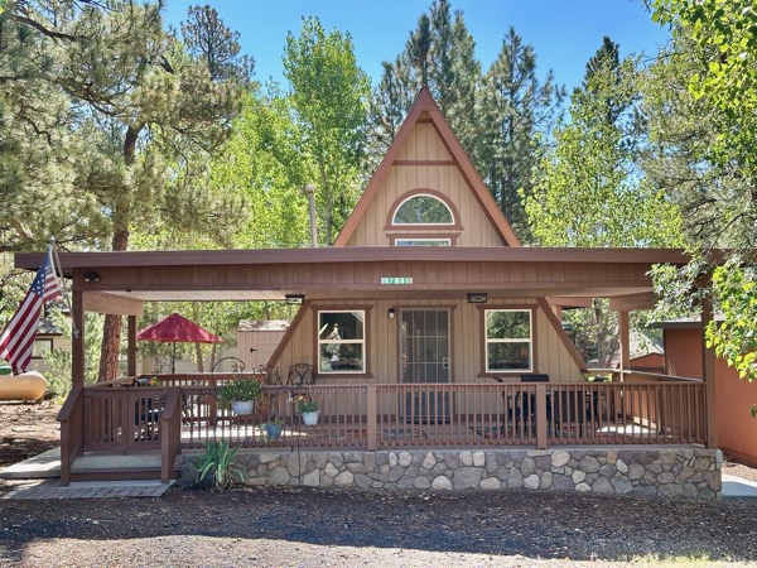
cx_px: 378
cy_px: 284
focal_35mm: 48
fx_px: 1050
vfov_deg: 30.3
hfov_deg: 39.7
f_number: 1.78
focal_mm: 6.86
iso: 64
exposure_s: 1/631
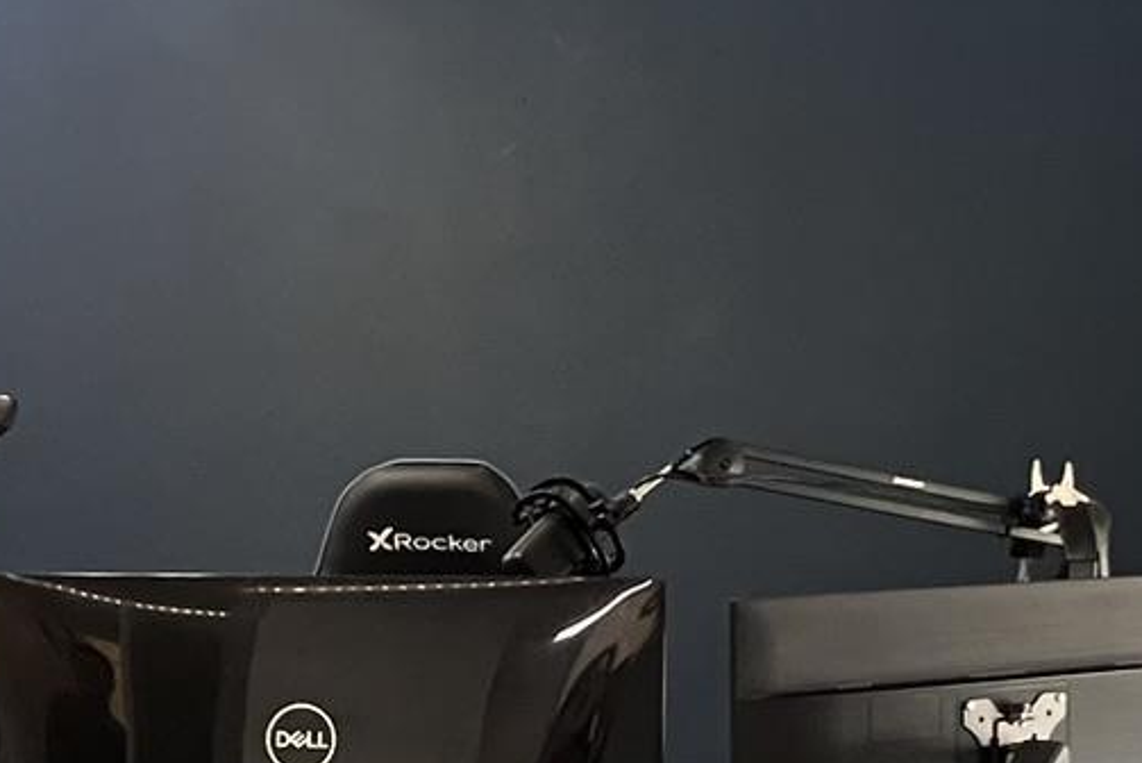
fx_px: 1746
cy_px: 715
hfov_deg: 36.2
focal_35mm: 55
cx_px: 624
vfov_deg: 23.8
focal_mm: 1.57
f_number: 1.8
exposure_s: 1/40
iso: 800
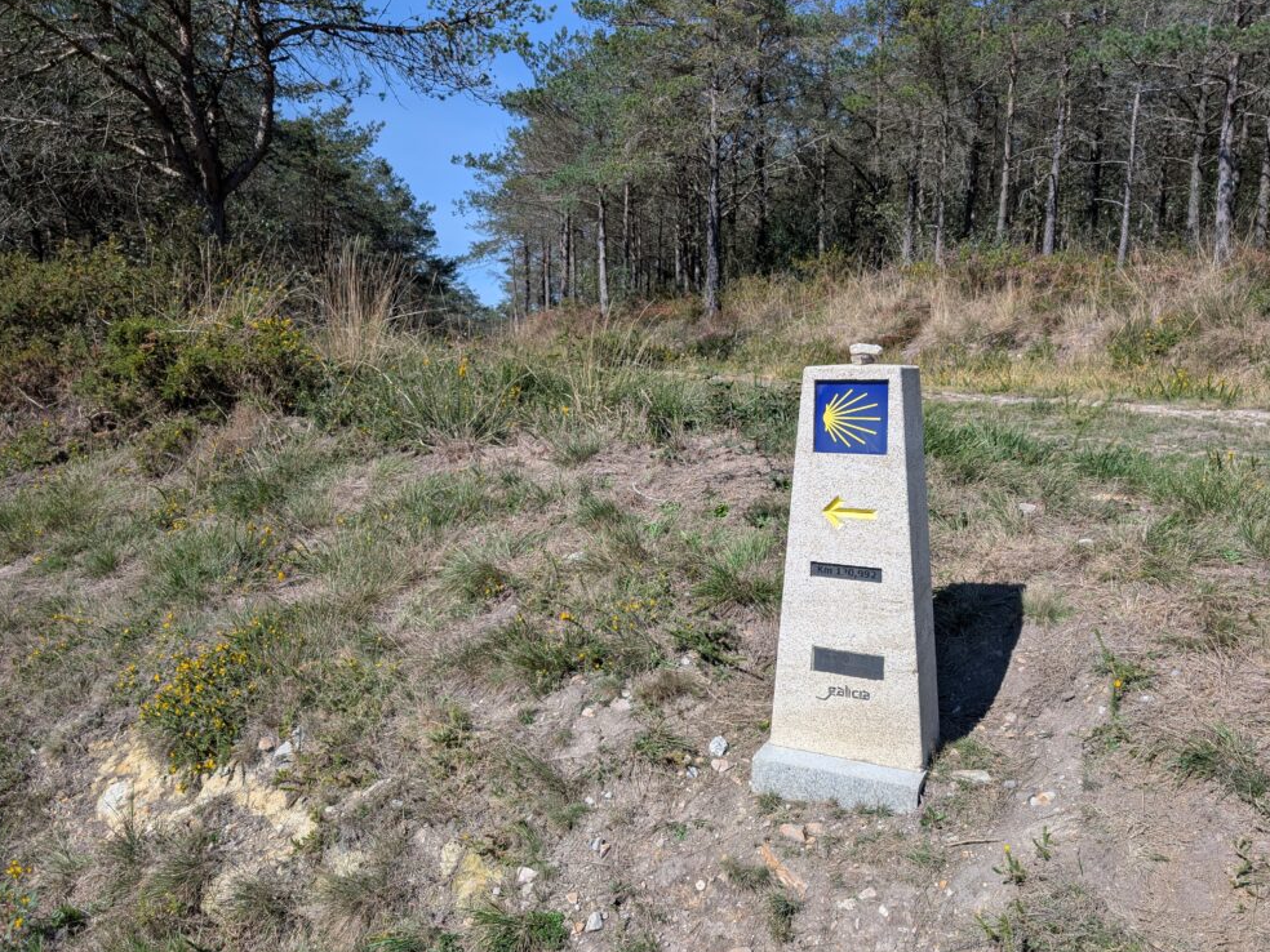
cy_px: 491
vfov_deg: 54.9
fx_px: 917
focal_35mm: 25
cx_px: 650
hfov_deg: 69.4
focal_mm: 6.9
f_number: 1.68
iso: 22
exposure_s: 1/1302
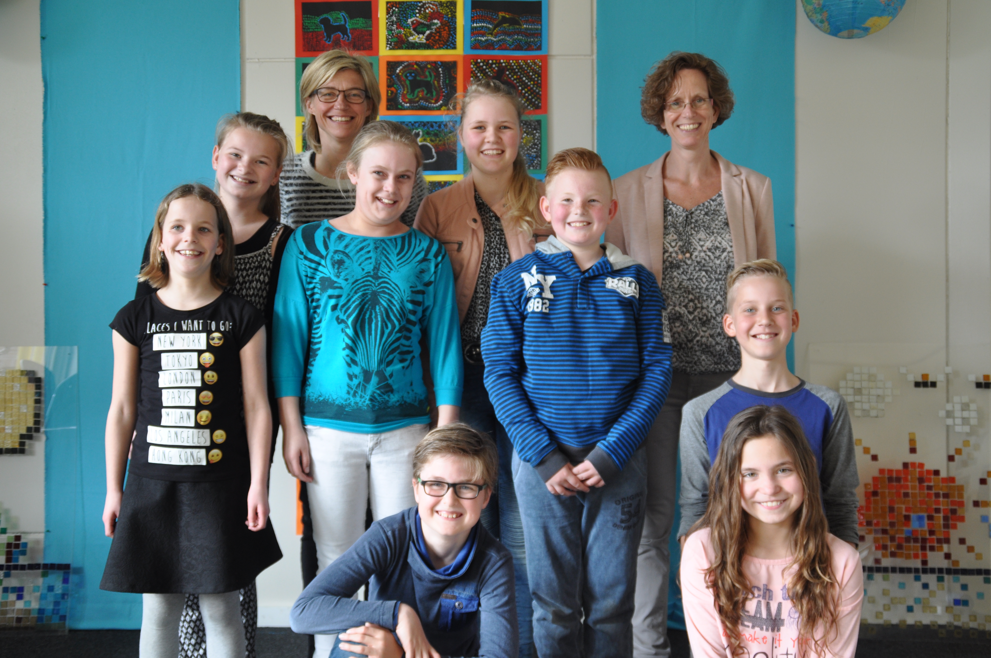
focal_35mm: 38
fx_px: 1031
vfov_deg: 35.4
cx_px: 496
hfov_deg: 51.3
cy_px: 329
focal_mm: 25
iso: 400
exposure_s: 1/80
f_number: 4.5
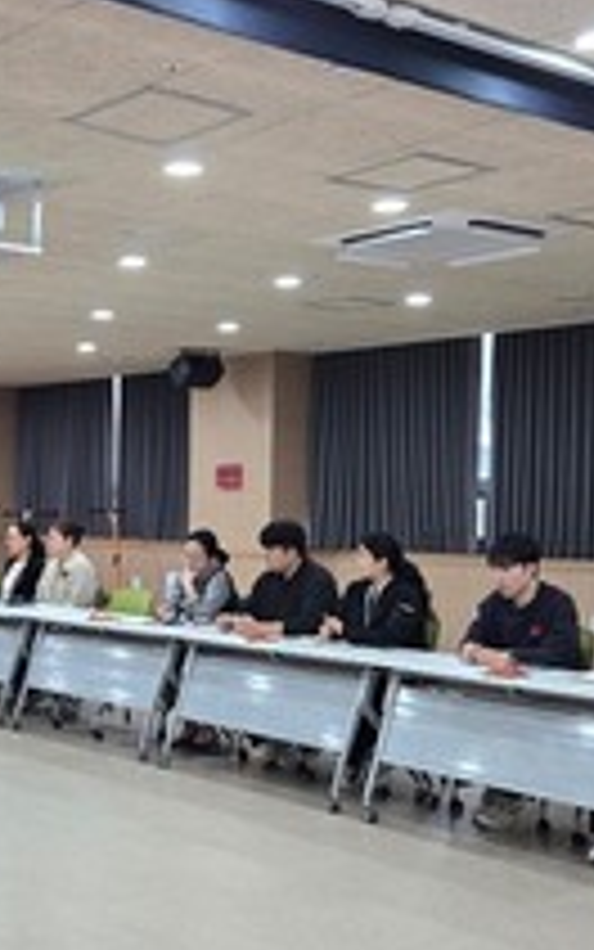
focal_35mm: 52
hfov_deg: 24.3
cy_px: 531
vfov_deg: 38.8
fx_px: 1346
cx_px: 76
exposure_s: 1/120
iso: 200
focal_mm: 5.4
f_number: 1.8
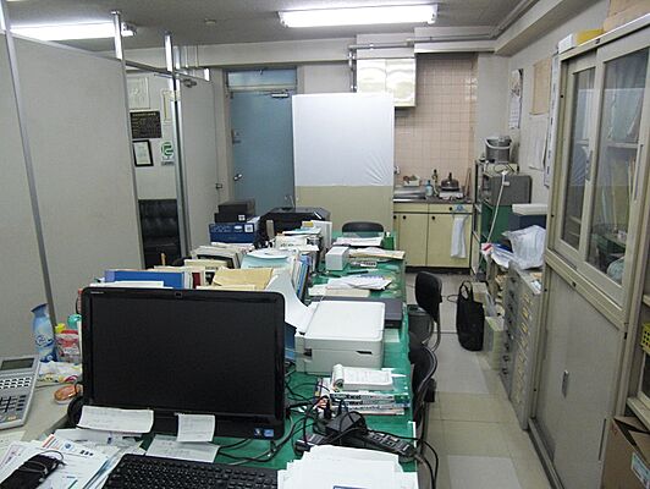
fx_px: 526
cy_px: 244
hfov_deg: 63.4
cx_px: 325
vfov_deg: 49.8
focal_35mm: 28
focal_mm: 4.9
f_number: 2.6
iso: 200
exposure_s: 1/100
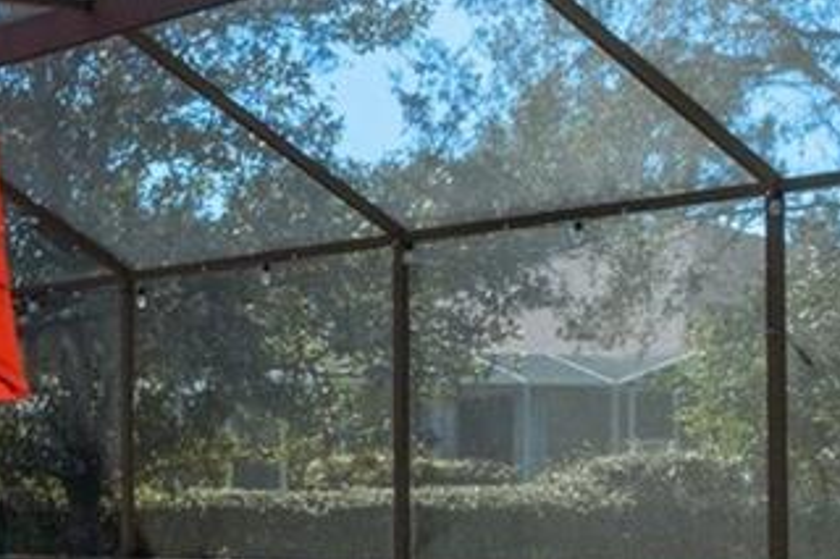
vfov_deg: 13.9
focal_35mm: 98
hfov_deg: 18.6
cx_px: -407
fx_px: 2274
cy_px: 514
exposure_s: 1/400
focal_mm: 13
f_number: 8
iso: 320
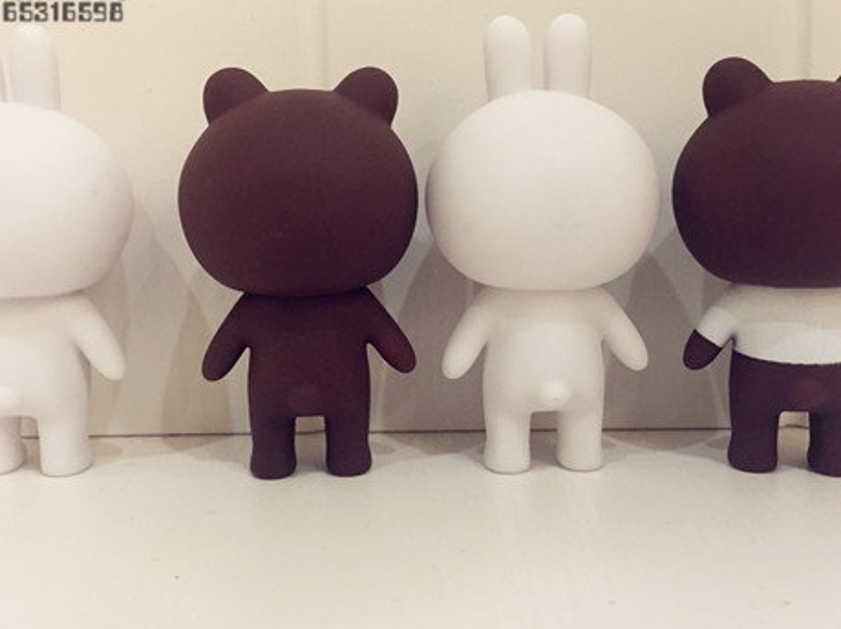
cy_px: 231
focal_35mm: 41
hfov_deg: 45.8
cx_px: 411
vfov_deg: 34.9
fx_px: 995
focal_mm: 4.15
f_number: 2.2
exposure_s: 1/33
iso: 160
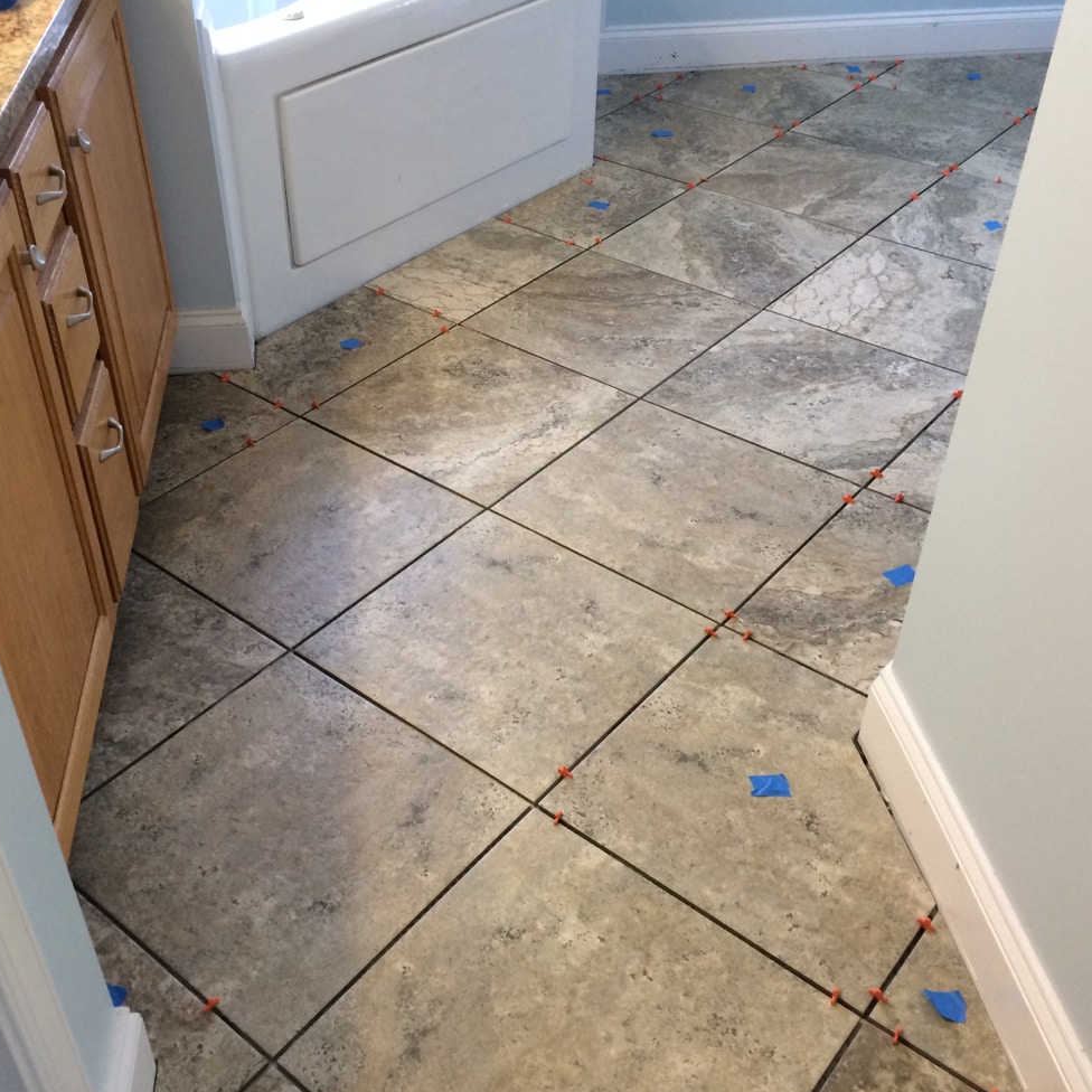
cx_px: 459
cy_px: 550
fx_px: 1249
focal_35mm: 35
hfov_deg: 47.0
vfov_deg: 47.2
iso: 64
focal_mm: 4.15
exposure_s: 1/30
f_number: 2.2
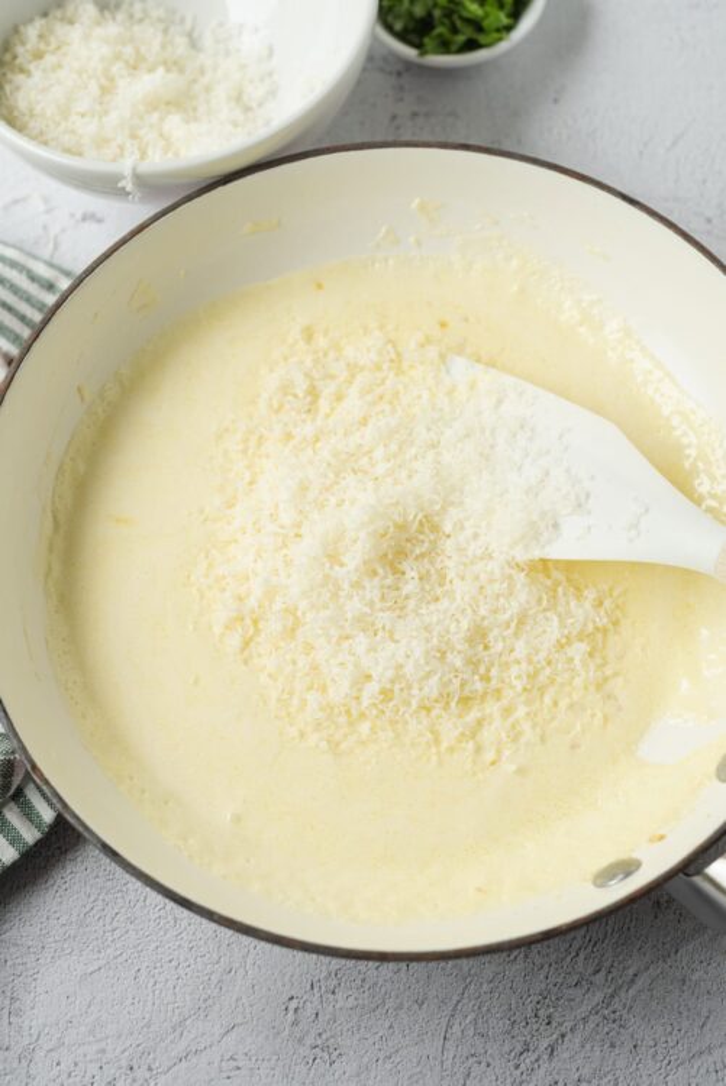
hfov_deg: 27.0
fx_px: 1510
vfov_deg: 39.6
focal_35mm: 50
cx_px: 363
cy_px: 543
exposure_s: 1/20
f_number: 5.6
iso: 500
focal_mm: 50
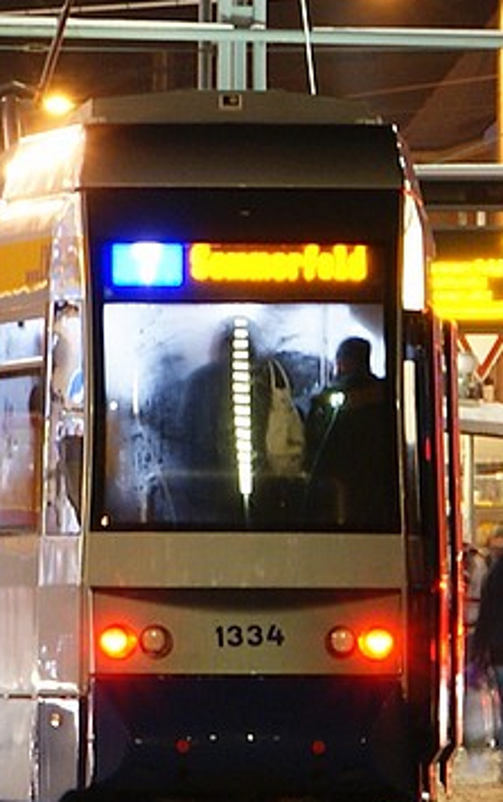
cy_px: 216
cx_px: 228
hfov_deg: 5.0
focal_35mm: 264
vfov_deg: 7.9
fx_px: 5781
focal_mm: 60
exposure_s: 2
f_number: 8
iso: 200
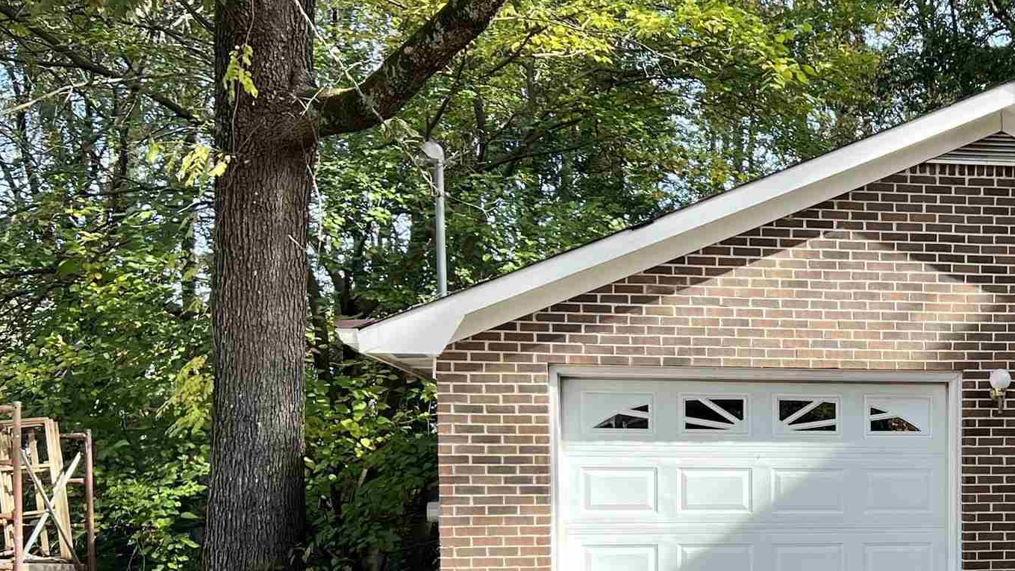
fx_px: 1722
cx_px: 999
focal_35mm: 64
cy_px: 535
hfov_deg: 30.6
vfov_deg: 18.4
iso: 50
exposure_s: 1/387
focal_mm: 5.7
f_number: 1.5
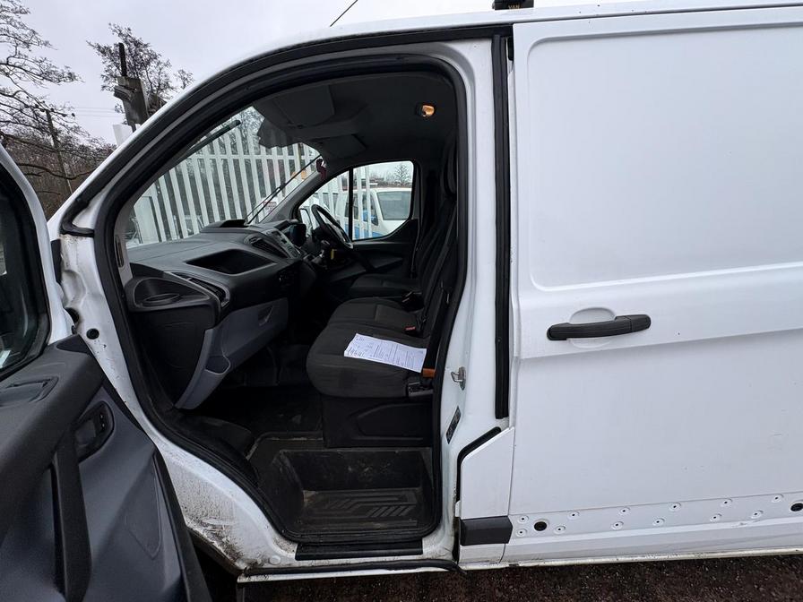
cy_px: 301
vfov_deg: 85.7
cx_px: 402
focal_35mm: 14
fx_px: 325
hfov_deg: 102.1
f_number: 2.2
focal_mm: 2.22
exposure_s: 1/331
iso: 40
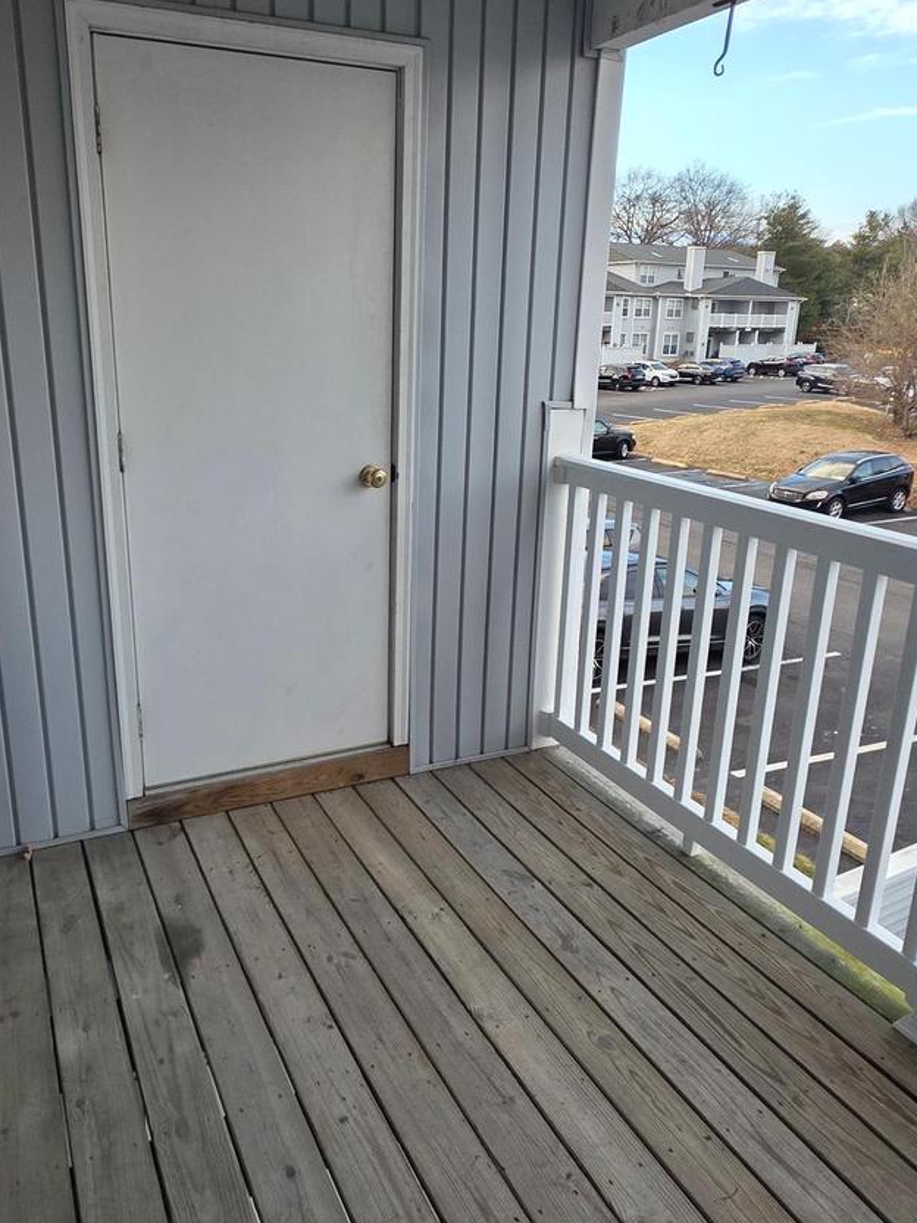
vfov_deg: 71.5
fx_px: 848
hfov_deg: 56.5
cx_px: 381
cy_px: 581
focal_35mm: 24
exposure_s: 1/120
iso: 80
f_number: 1.9
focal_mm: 2.2
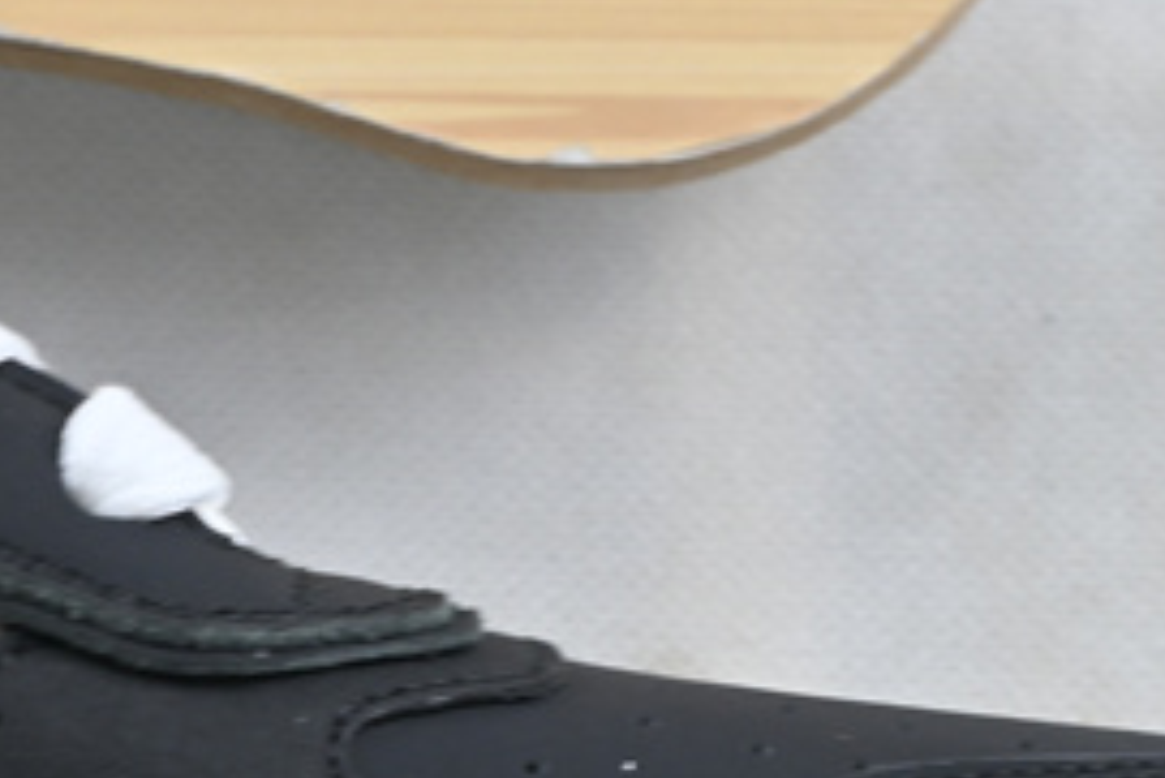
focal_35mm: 219
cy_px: 580
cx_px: -486
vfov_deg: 6.3
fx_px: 7097
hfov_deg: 9.2
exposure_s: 1/10
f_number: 10
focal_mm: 33
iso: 100
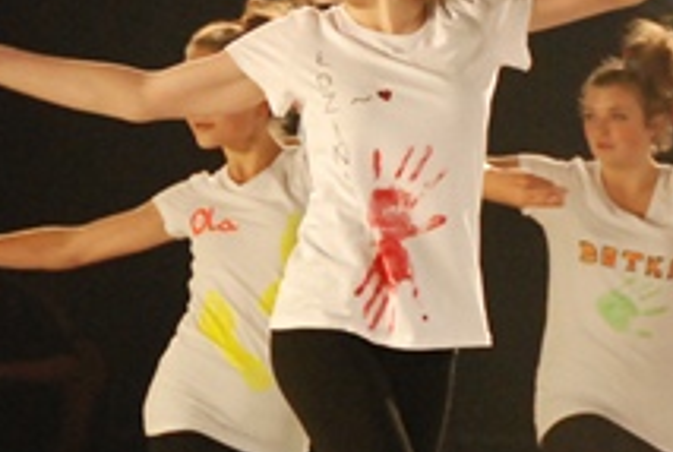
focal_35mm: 443
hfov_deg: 4.6
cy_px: 303
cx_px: 1191
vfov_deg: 3.1
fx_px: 8299
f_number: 5.3
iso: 1250
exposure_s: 1/160
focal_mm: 82
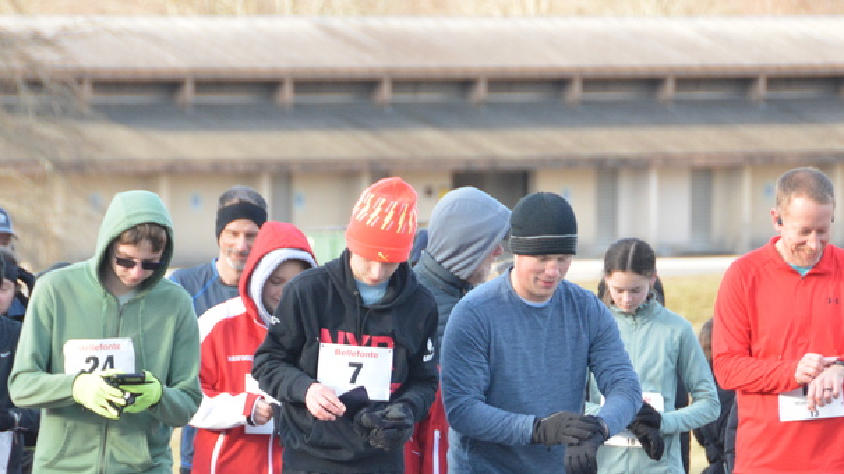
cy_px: 457
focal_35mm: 399
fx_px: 8927
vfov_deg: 3.0
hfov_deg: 5.4
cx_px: 419
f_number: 5.6
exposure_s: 1/500
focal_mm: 150
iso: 1600
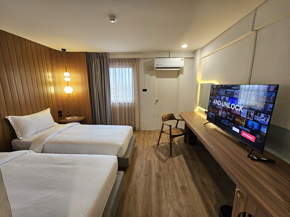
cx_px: 145
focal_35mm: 13
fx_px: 109
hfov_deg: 106.2
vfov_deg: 89.9
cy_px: 108
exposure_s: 1/50
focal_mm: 2.2
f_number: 2.2
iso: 125
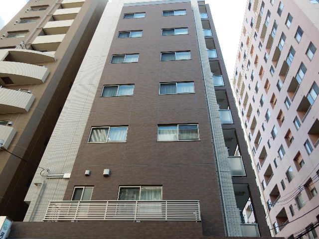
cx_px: 160
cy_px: 120
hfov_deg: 69.4
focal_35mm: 25
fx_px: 230
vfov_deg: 54.9
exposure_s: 1/200
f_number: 3.7
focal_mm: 4.5
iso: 125
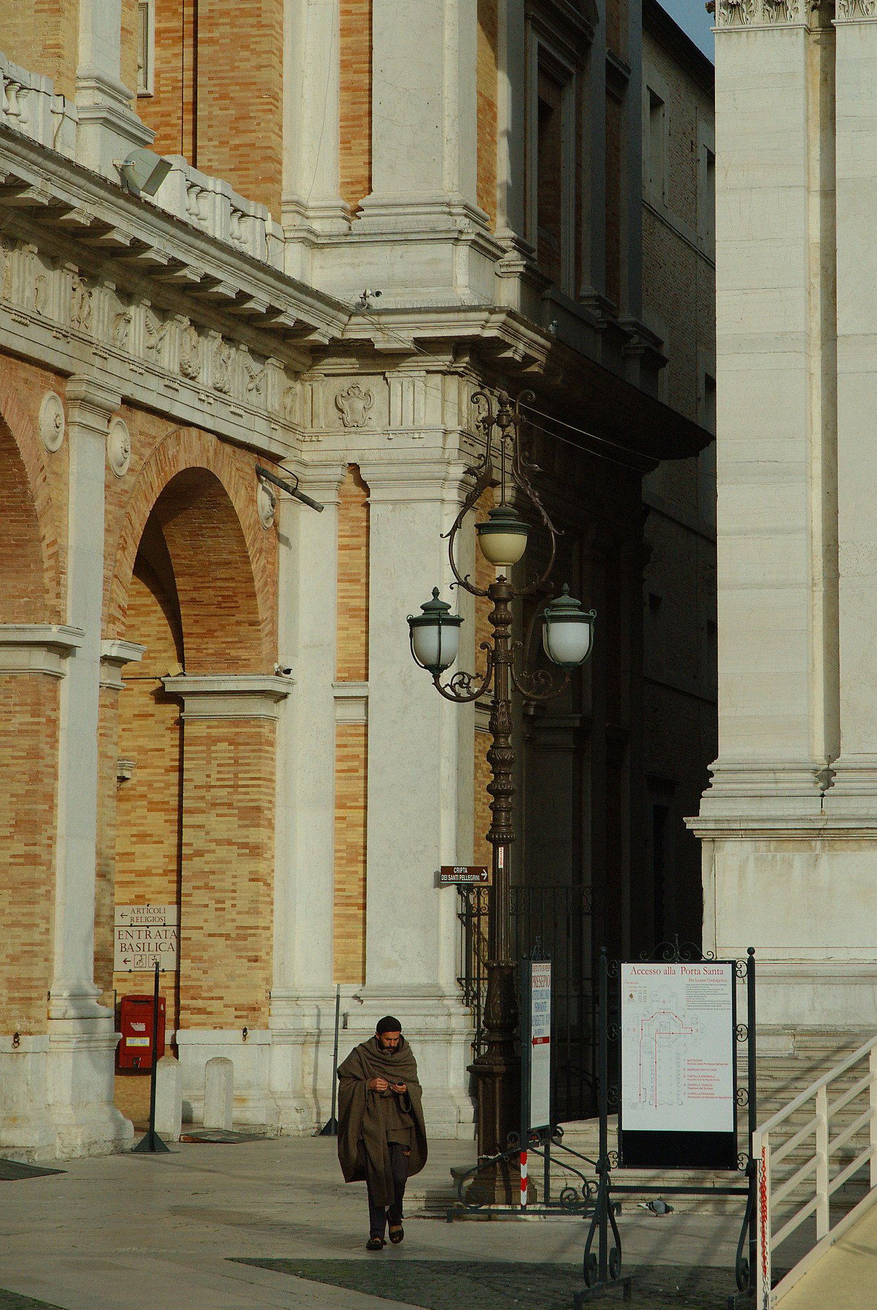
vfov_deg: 17.6
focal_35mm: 116
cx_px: 540
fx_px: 4226
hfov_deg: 11.8
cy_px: 494
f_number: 8
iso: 400
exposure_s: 1/640
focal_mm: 62
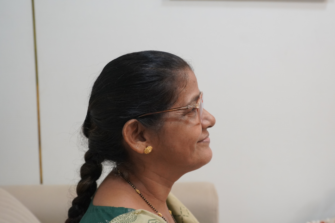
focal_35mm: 46
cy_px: 112
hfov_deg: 42.3
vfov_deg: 28.9
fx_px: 433
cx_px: 168
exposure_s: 1/160
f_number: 4
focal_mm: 31
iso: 2500
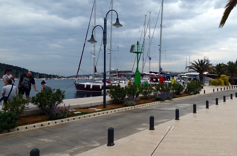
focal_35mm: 29
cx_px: 175
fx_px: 190
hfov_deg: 60.6
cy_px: 66
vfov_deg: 44.6
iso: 100
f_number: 8
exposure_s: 1/250
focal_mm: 12
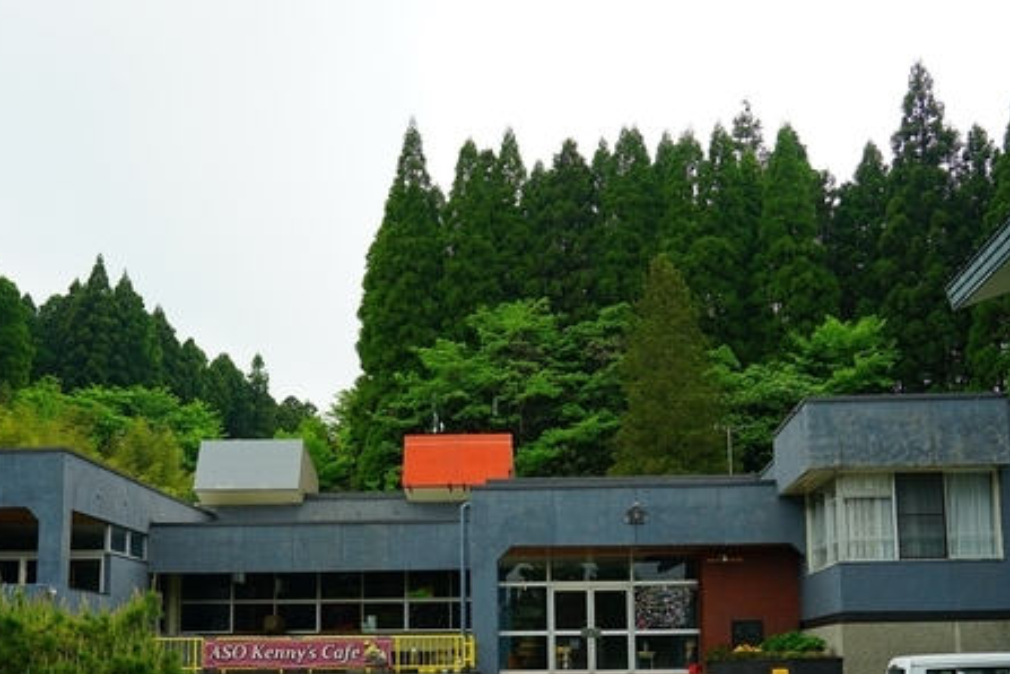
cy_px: 477
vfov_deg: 30.8
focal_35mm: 43
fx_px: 1206
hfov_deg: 45.4
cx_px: 490
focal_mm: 24
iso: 250
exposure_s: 1/800
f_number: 4
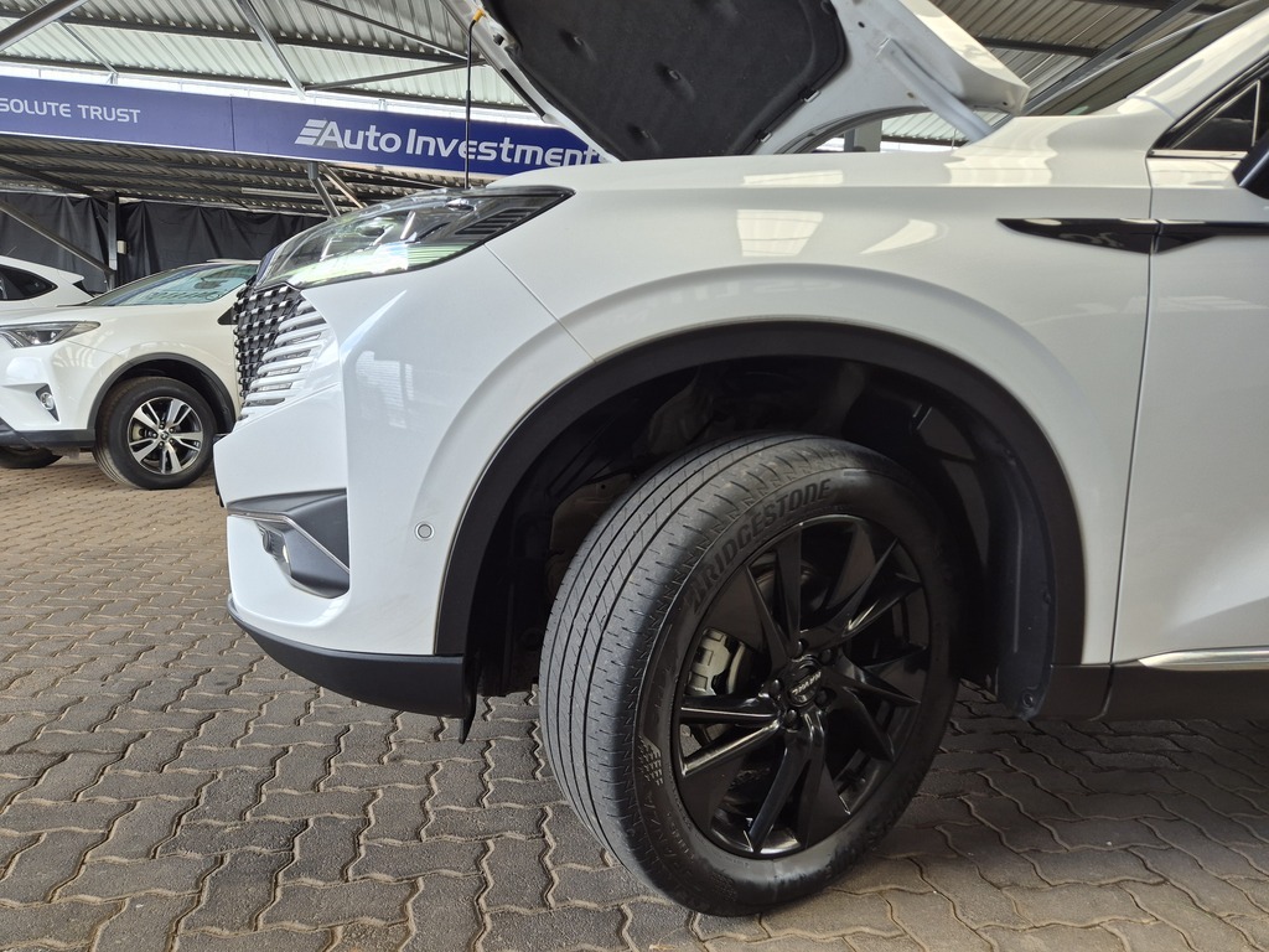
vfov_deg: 58.9
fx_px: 843
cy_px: 476
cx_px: 634
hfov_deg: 73.9
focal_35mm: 23
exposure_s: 1/180
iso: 80
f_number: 1.8
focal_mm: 5.4
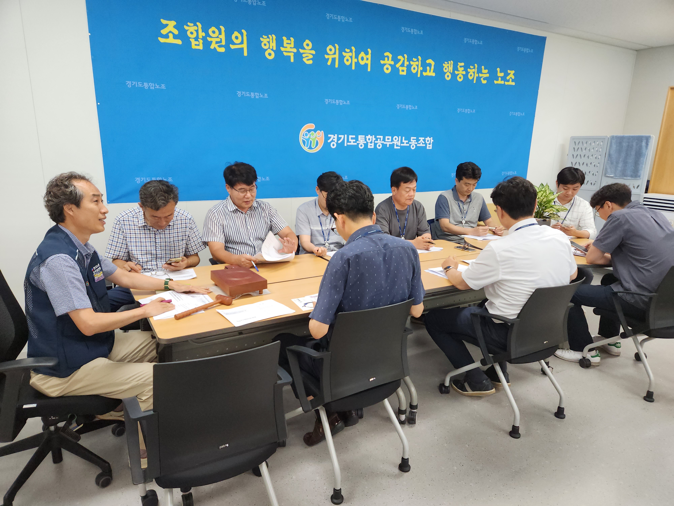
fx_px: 448
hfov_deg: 73.9
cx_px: 337
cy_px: 253
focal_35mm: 23
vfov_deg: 58.9
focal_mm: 5.4
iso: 250
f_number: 1.8
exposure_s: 1/120
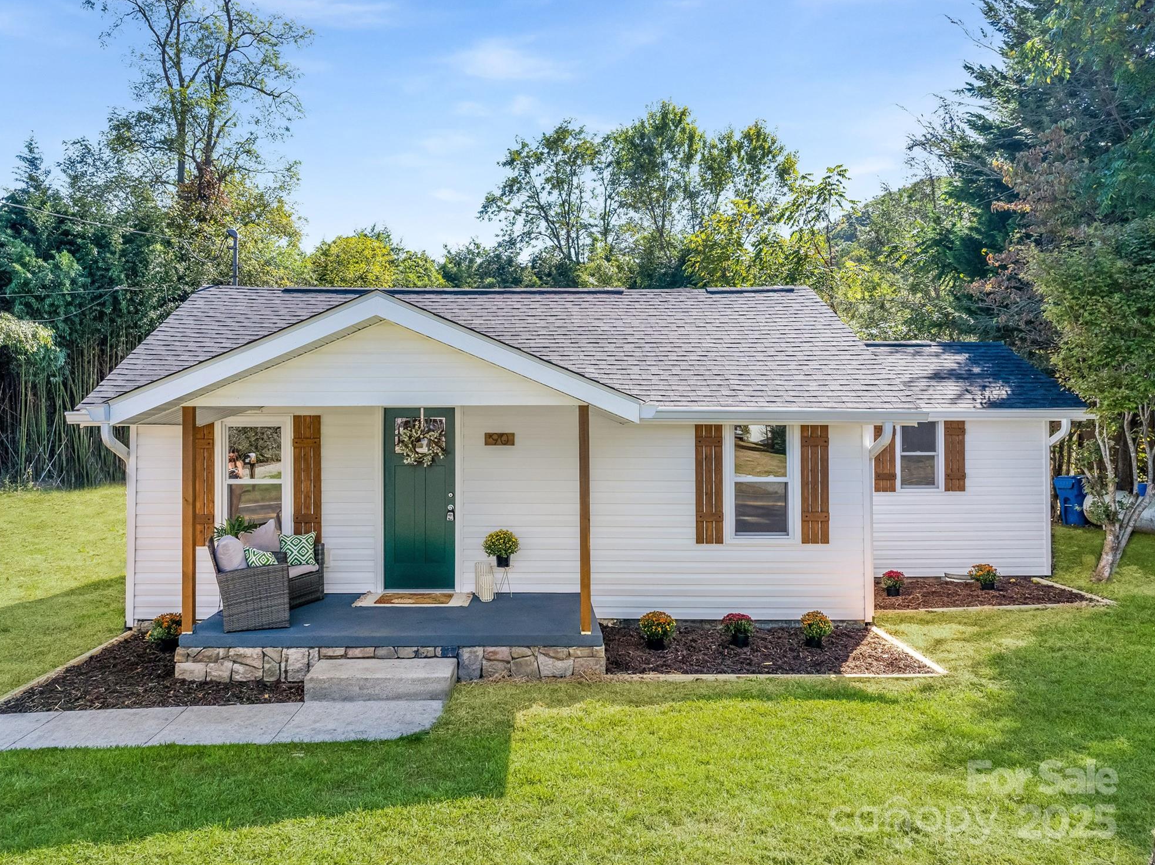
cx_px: 559
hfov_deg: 69.4
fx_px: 834
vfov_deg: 54.8
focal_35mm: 25
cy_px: 420
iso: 190
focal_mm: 12.29
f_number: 2.8
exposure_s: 1/1250
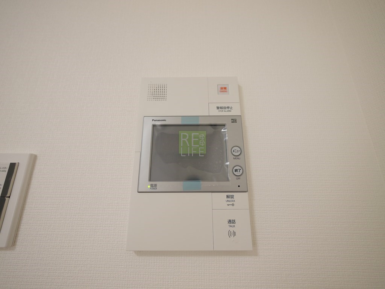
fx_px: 178
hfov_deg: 94.5
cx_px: 192
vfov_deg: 78.1
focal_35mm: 16
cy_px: 144
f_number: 4
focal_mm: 8
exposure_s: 1/60
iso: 800
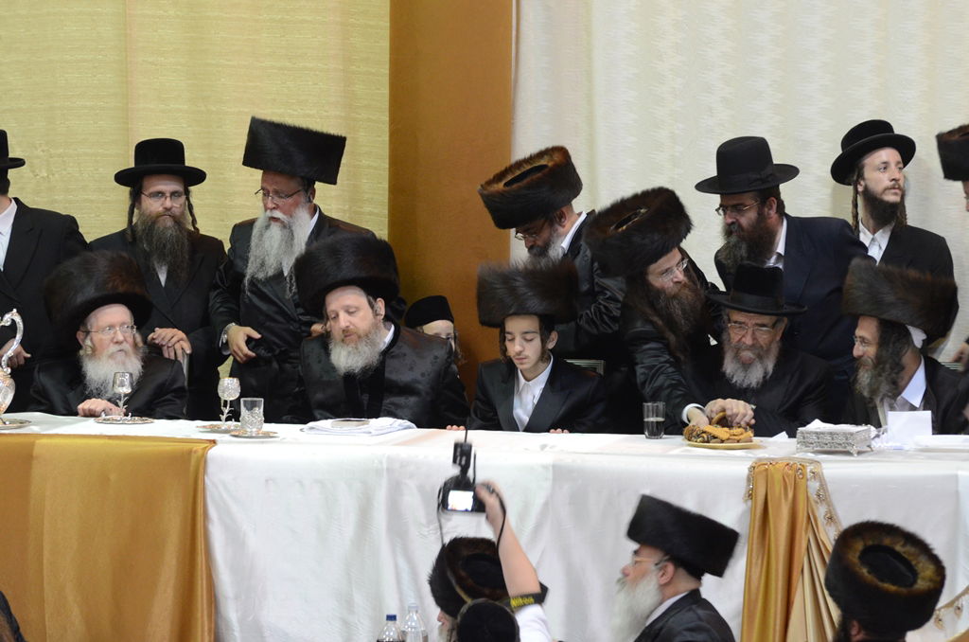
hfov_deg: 8.9
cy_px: 321
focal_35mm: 232
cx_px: 484
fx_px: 6245
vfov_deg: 5.9
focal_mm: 155
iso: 1600
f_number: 5
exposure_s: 1/30
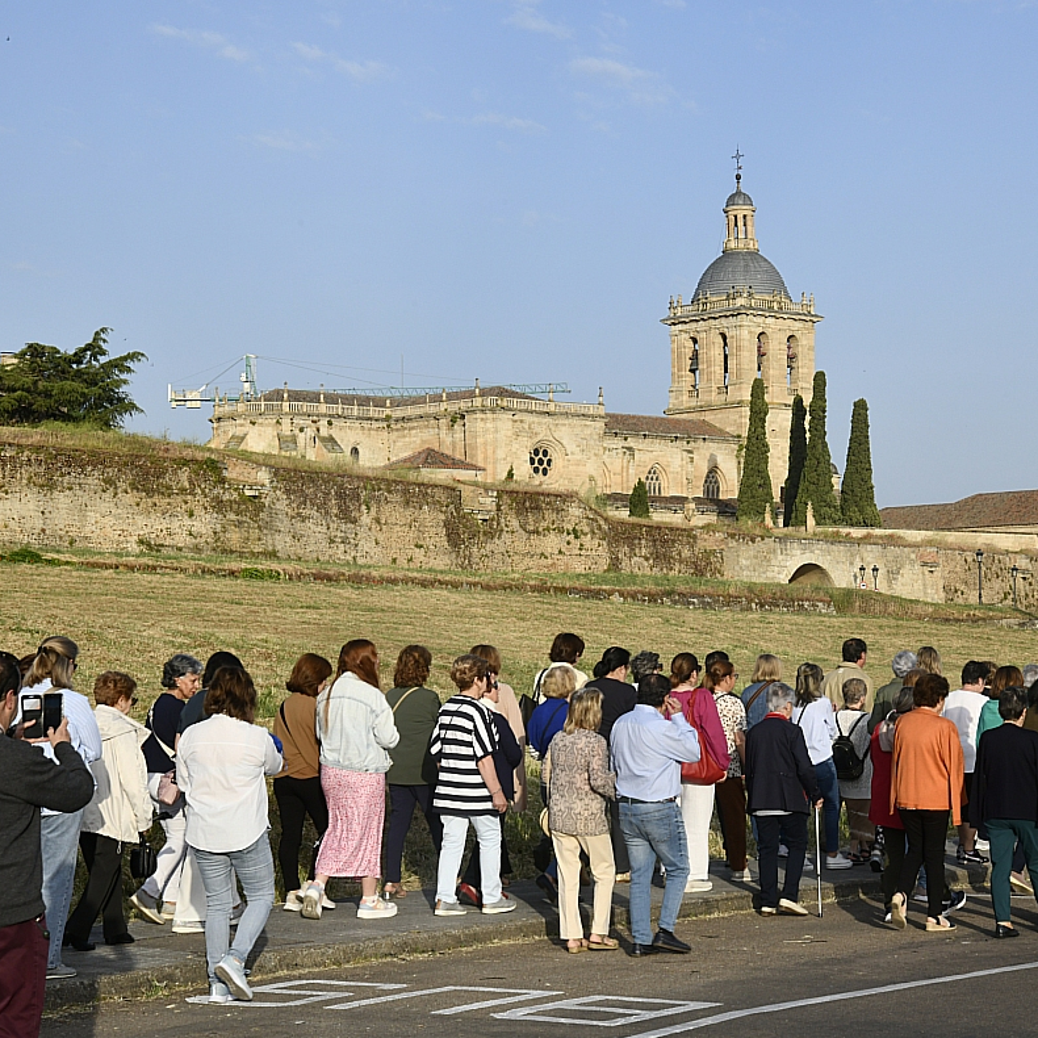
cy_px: 520
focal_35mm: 80
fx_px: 2714
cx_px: 624
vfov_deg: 21.7
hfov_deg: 21.6
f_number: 18
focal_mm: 62
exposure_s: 1/160
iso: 320
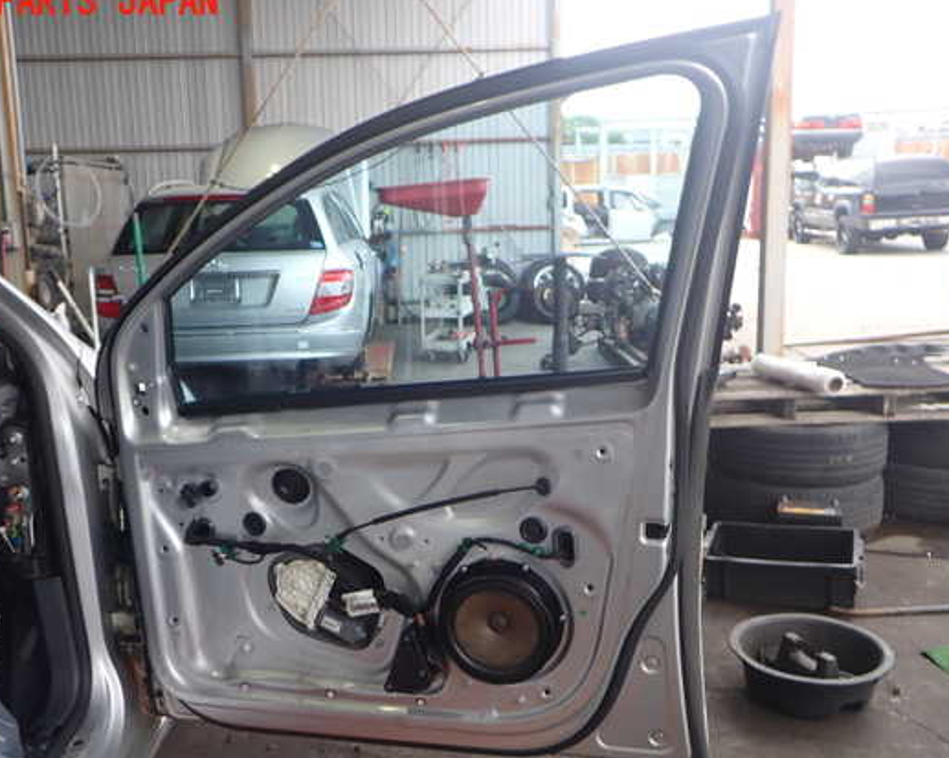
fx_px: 954
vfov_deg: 43.3
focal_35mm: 34
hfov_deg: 52.8
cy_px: 393
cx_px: 435
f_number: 2.3
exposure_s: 1/125
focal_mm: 5.4
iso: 100
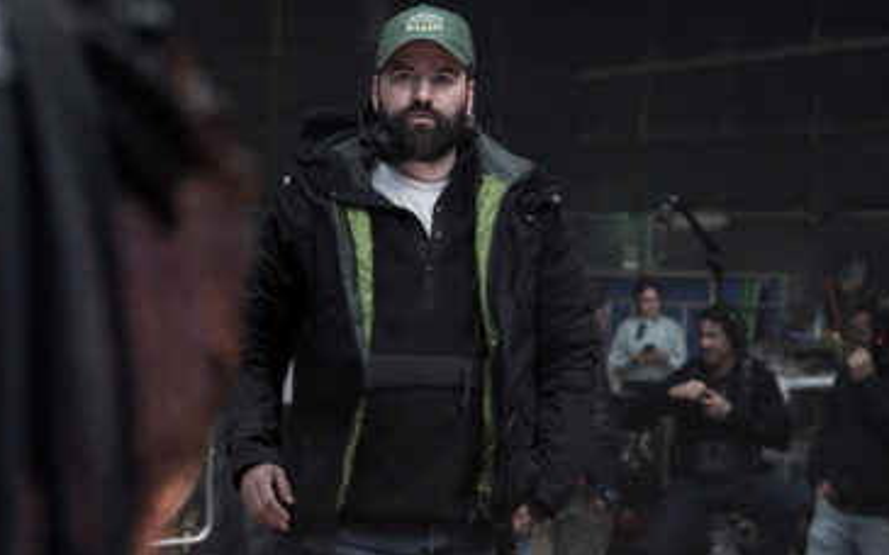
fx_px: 1962
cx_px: 320
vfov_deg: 15.9
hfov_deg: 25.4
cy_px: 506
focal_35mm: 81
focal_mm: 43
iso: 8000
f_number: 2.8
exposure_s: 1/125
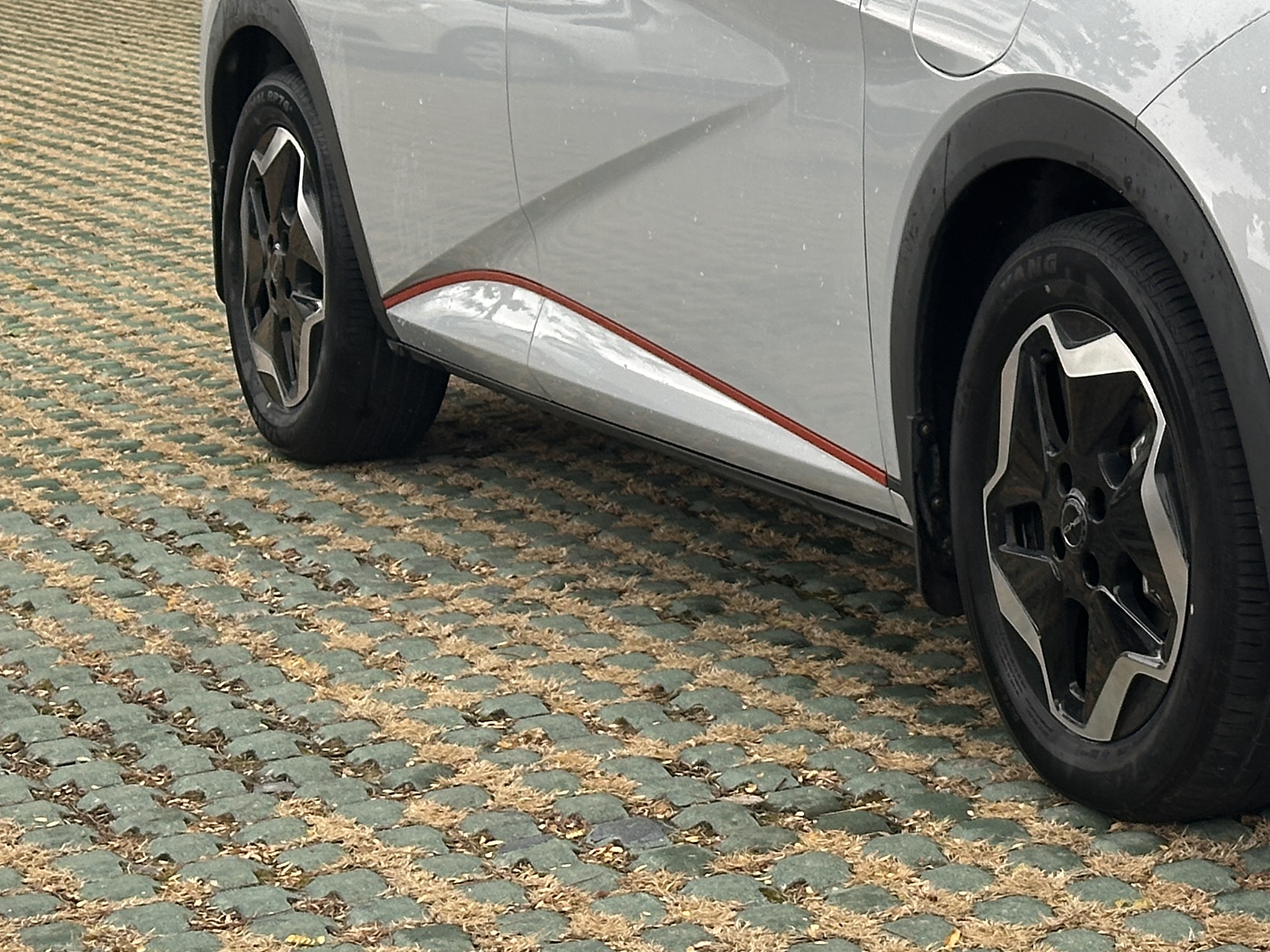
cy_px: 15
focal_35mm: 112
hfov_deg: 17.0
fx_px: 4109
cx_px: 1373
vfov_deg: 13.1
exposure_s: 1/594
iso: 64
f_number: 1.78
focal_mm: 6.86
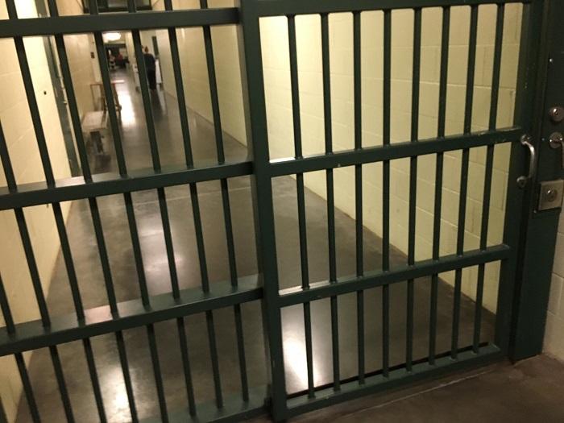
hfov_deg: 61.7
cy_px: 212
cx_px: 282
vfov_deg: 48.2
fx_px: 472
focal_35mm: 29
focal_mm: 4.15
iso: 200
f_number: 2.2
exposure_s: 1/24
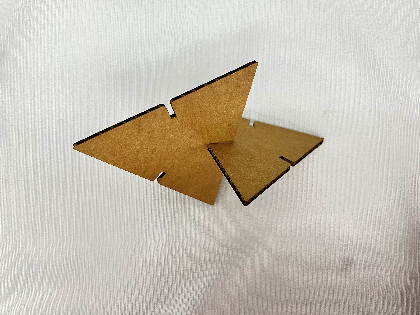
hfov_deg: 67.3
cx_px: 210
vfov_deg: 53.1
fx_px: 315
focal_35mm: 26
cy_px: 158
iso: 250
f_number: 1.5
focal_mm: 5.7
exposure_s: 1/60
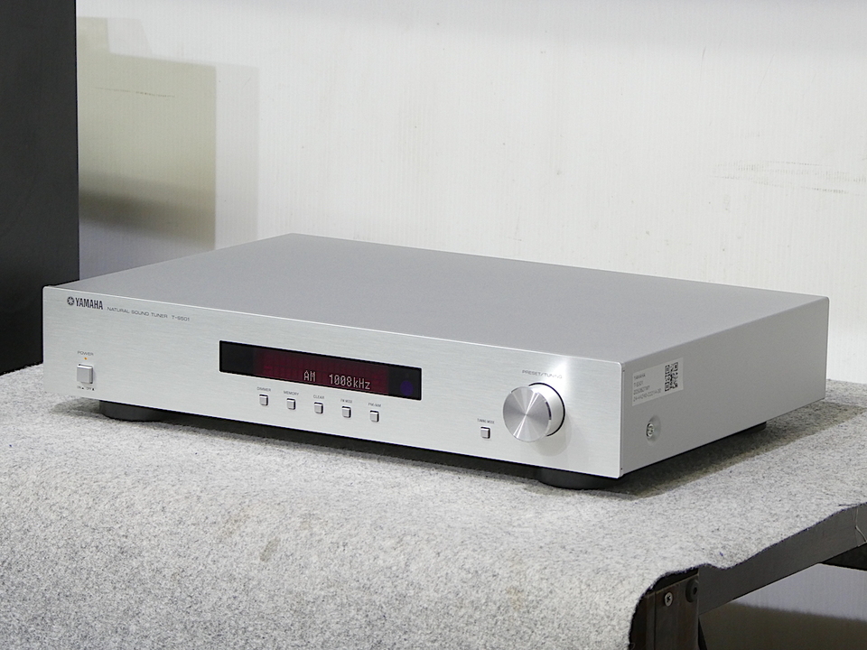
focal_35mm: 135
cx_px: 434
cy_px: 325
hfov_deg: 14.6
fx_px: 3381
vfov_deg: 11.0
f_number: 5.3
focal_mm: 24.2
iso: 200
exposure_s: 1/6
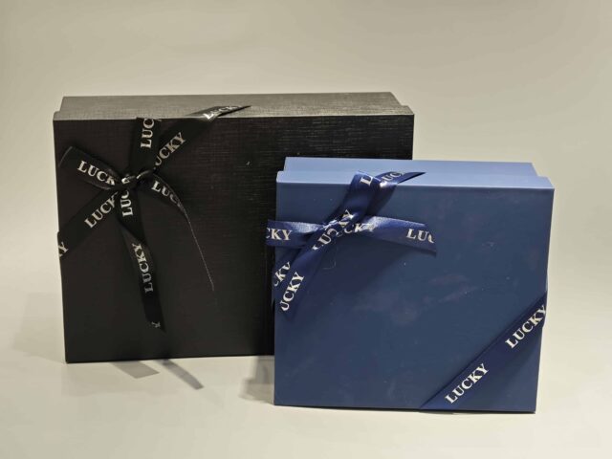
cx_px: 306
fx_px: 1326
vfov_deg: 19.6
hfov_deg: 26.0
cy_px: 230
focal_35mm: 75
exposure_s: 1/100
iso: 200
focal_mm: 10.1
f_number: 2
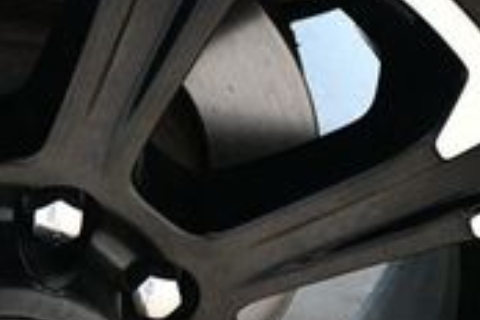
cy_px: 350
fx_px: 2946
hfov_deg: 9.3
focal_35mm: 221
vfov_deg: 6.2
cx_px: -3
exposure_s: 1/60
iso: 5000
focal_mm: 40
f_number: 4.5
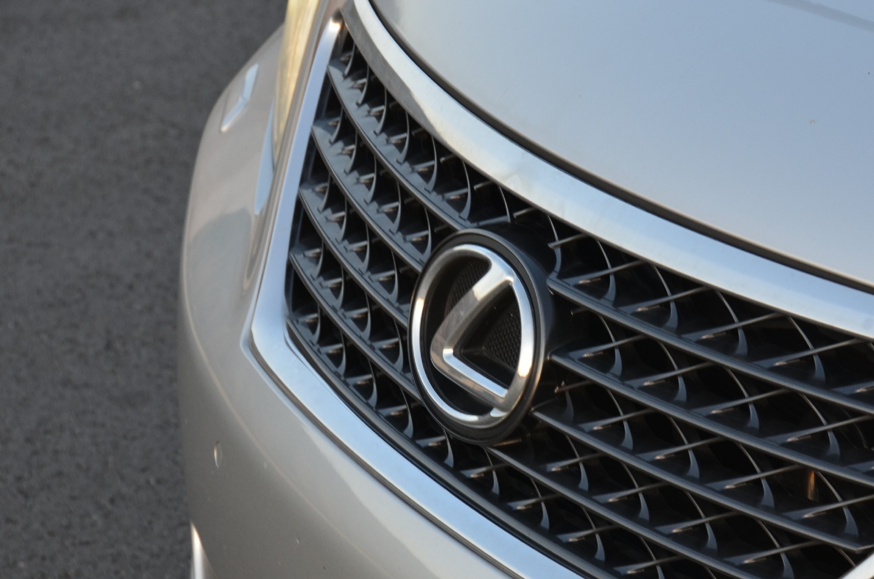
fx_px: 4047
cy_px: 346
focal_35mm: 167
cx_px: 588
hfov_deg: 12.3
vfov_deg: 8.2
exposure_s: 1/40
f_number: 9
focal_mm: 82
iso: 400
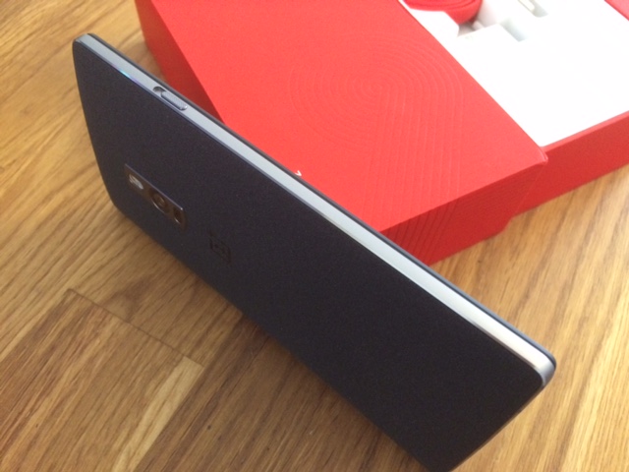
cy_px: 236
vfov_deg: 48.2
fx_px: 527
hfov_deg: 61.7
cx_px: 314
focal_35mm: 29
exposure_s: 1/15
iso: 400
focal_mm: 4.15
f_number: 2.2
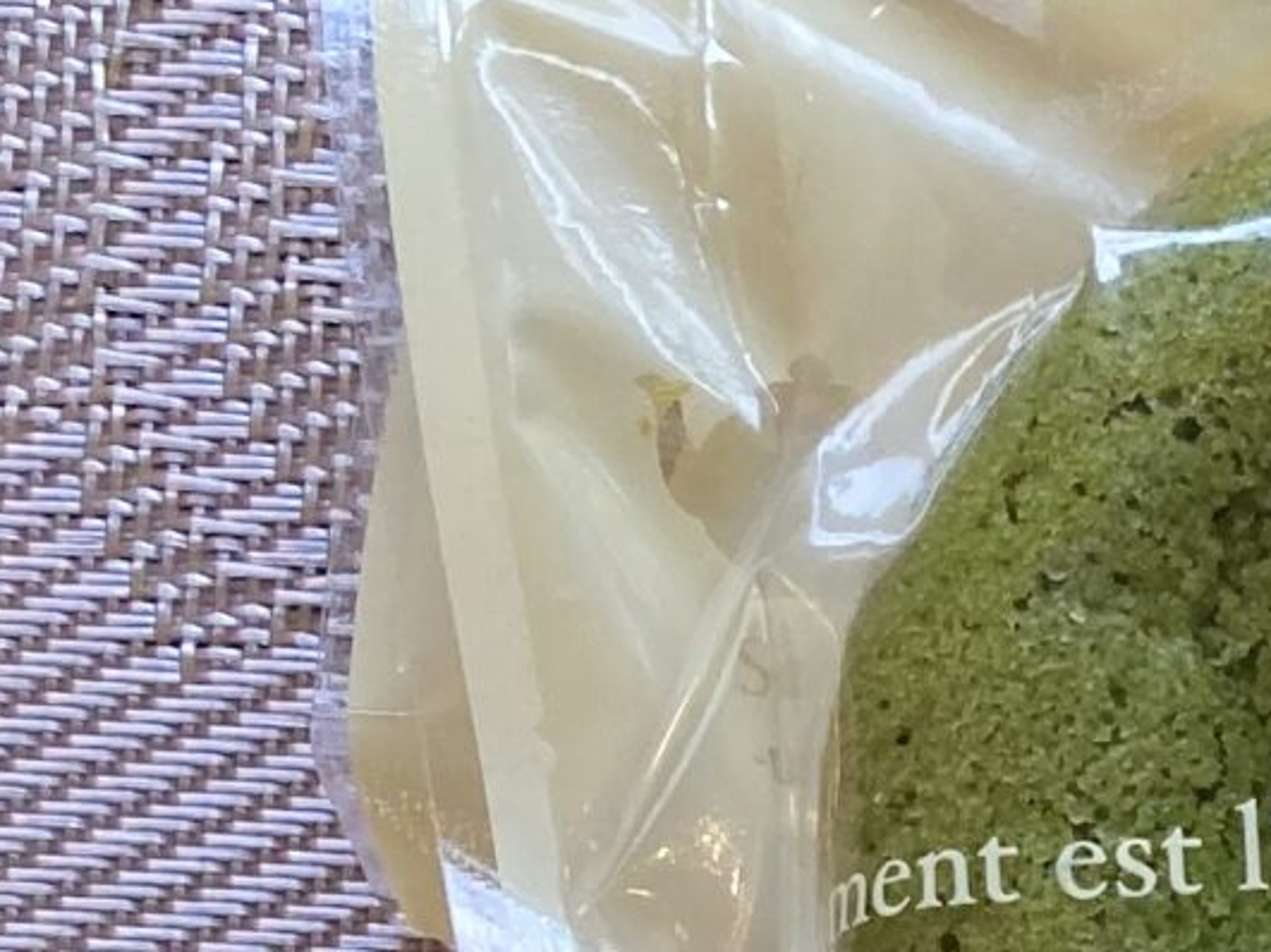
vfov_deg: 10.0
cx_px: 3011
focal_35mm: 135
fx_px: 4956
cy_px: 2024
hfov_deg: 11.9
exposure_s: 1/100
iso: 64
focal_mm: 3.99
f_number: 1.8
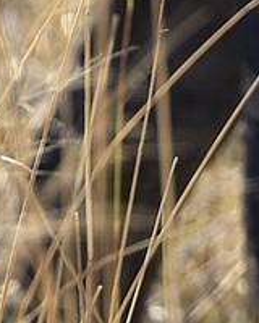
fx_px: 20150
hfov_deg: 0.7
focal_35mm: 2103
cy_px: -494
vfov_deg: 0.9
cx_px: 1195
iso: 400
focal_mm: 280
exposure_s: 1/1000
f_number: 5.6
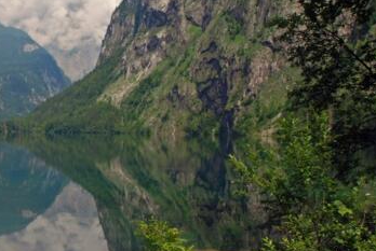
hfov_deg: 36.4
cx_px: 38
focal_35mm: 51
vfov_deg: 26.5
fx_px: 533
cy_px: 148
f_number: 11
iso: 160
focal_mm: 18
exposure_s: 1/100
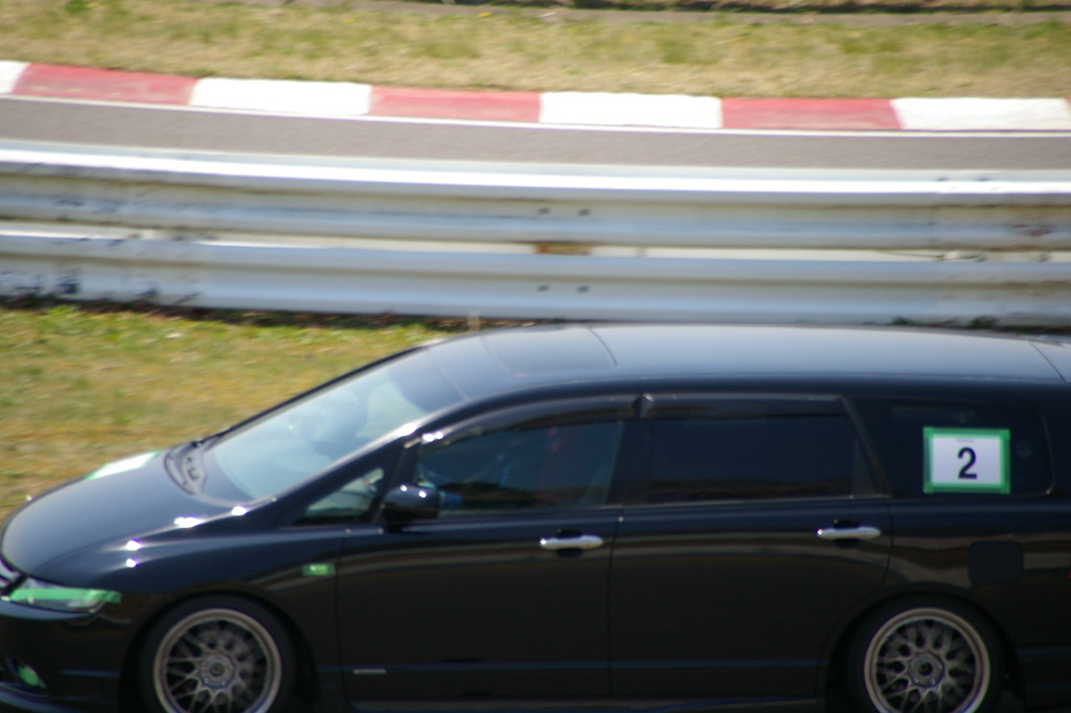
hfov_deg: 5.5
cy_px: 356
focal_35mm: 375
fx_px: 11152
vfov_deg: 3.7
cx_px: 536
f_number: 6.7
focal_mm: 250
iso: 200
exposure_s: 1/350
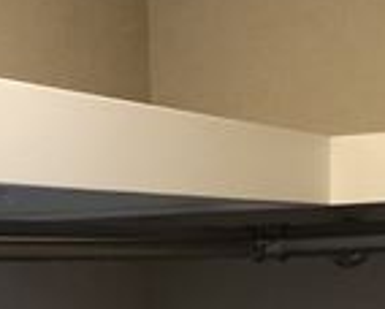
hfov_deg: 15.6
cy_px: 526
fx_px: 1403
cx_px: 160
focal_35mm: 123
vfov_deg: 11.8
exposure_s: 1/16
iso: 50
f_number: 1.8
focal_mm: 3.99
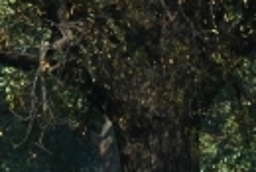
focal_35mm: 884
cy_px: 300
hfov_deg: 2.3
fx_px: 6293
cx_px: -2
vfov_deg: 1.6
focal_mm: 85
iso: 400
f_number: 8
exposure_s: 1/2000
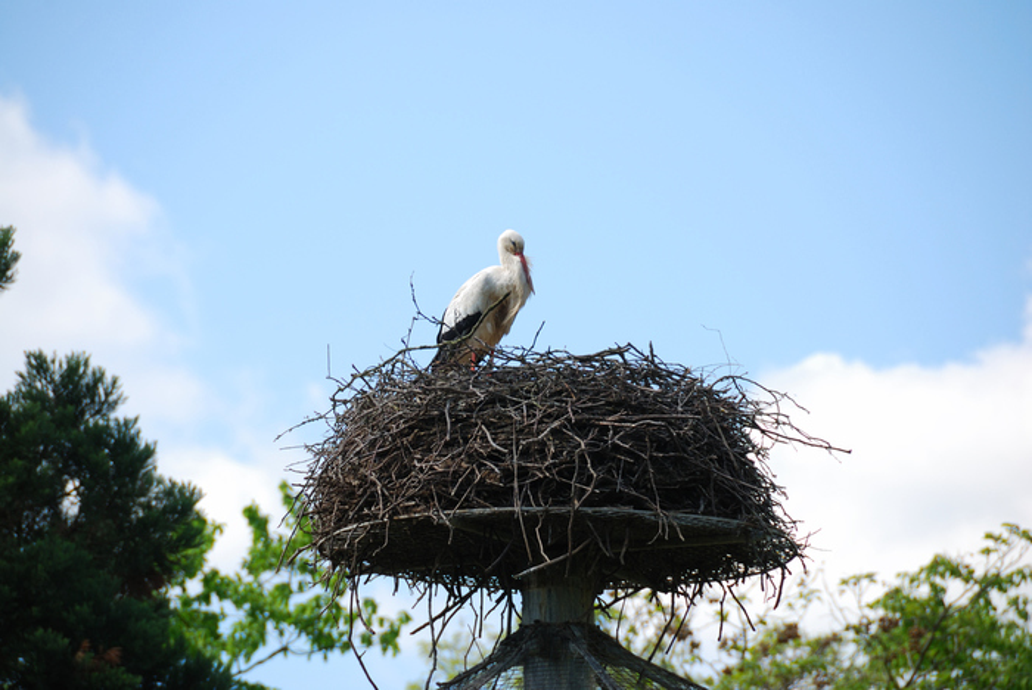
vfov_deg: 4.6
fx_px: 8607
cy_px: 345
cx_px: 516
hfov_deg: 6.9
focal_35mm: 300
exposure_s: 1/200
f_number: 5.6
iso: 100
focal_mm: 200
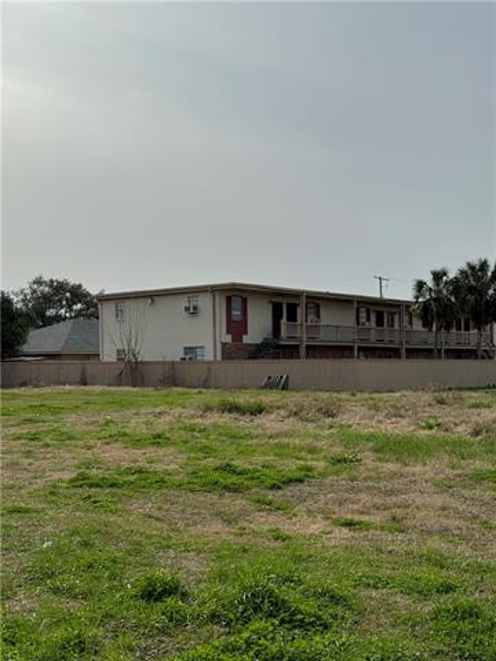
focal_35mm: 48
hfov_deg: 30.3
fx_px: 917
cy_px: 330
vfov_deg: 39.7
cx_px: 248
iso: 80
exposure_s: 1/12500
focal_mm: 6.86
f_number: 1.78
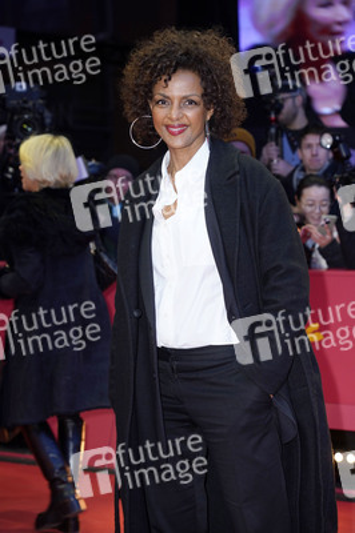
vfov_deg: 22.2
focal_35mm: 92
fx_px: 1363
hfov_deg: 14.8
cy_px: 266
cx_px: 178
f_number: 5.6
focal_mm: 92
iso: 800
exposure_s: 1/160
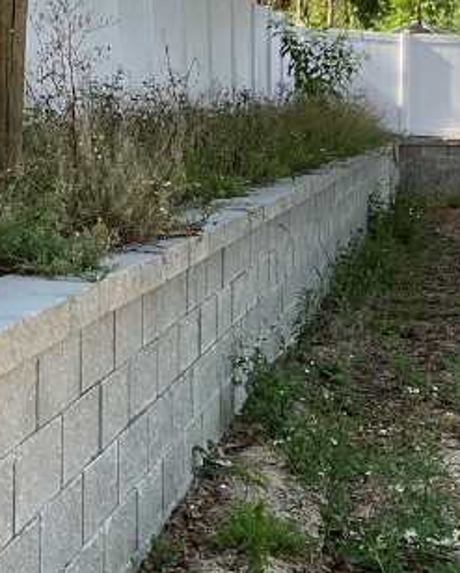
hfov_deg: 16.3
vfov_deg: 20.2
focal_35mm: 94
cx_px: 127
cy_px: 147
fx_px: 1597
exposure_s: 1/362
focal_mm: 3
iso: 16
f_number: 1.8
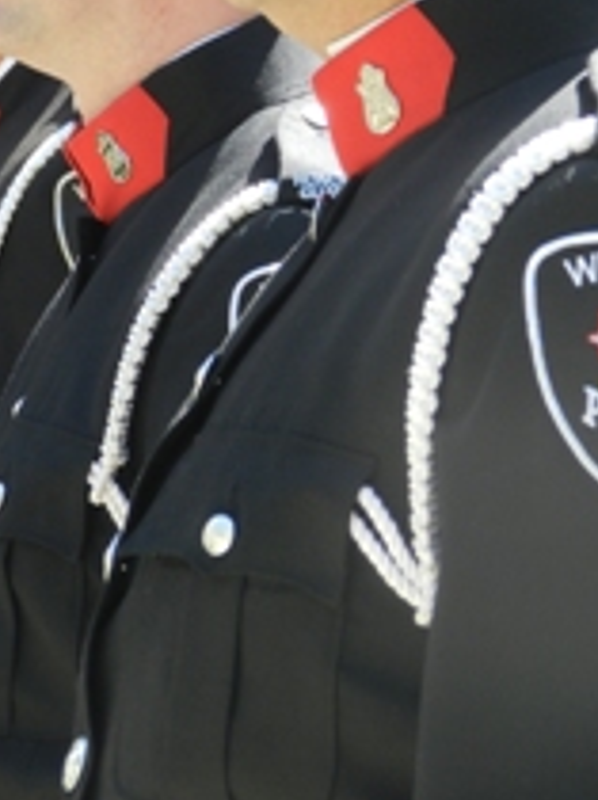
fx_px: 7755
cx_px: 331
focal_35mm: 336
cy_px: 248
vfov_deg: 5.9
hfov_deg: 4.4
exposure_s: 1/100
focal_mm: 31.2
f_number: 5.4
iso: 160
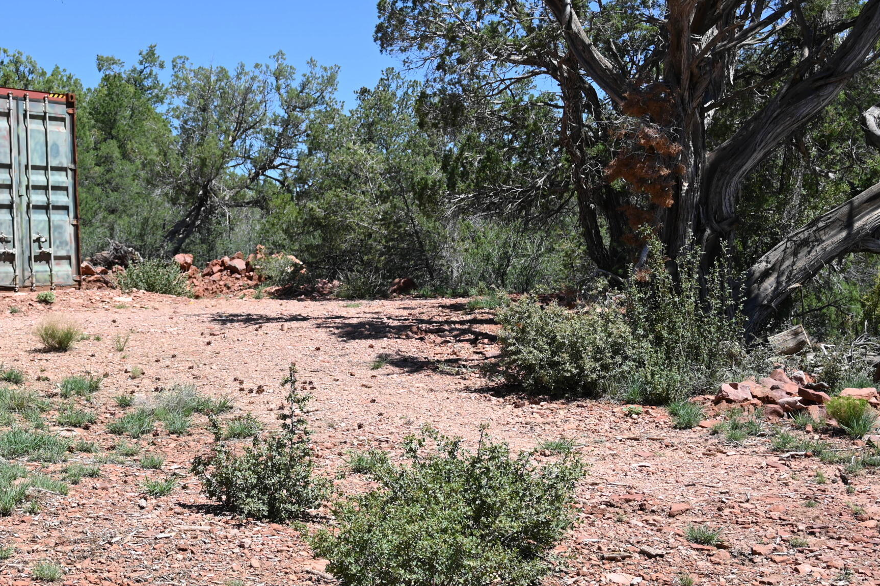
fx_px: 1612
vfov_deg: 20.5
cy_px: 192
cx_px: 125
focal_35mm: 66
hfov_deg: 29.5
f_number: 6.3
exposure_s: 1/320
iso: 100
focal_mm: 38
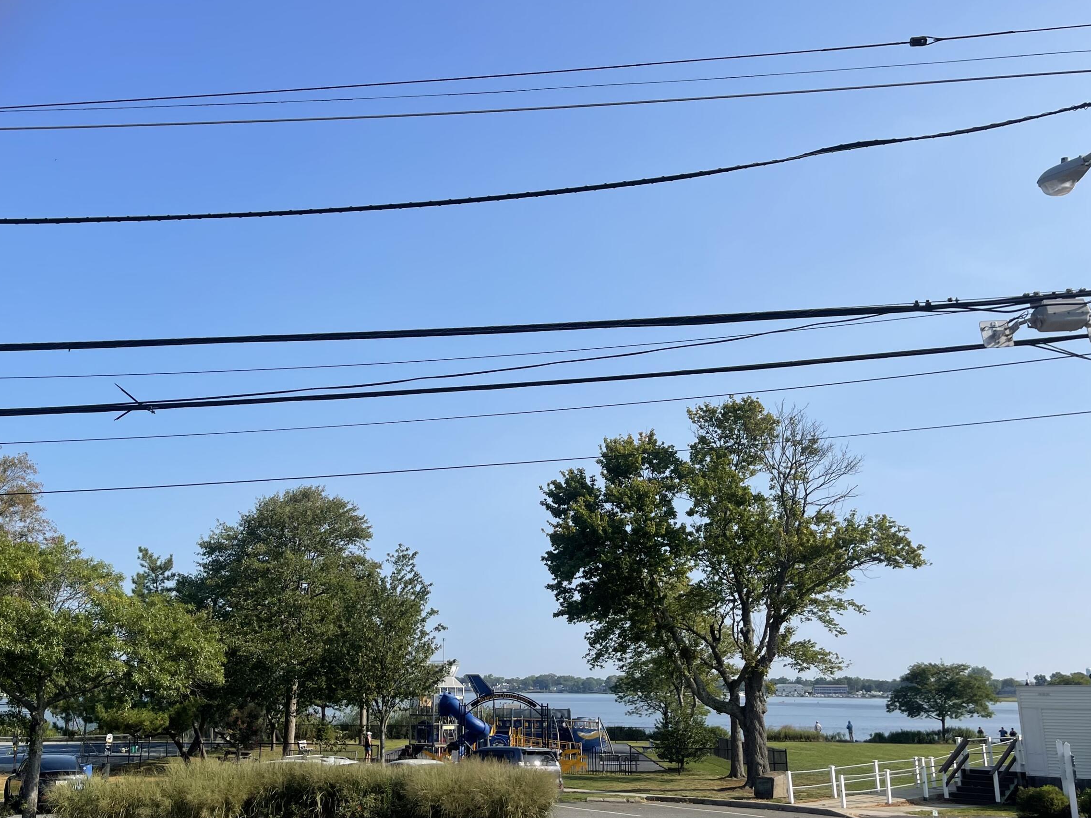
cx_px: 469
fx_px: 1040
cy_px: 390
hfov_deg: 55.2
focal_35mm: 33
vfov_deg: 42.9
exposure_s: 1/4202
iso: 32
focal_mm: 5.1
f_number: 1.6
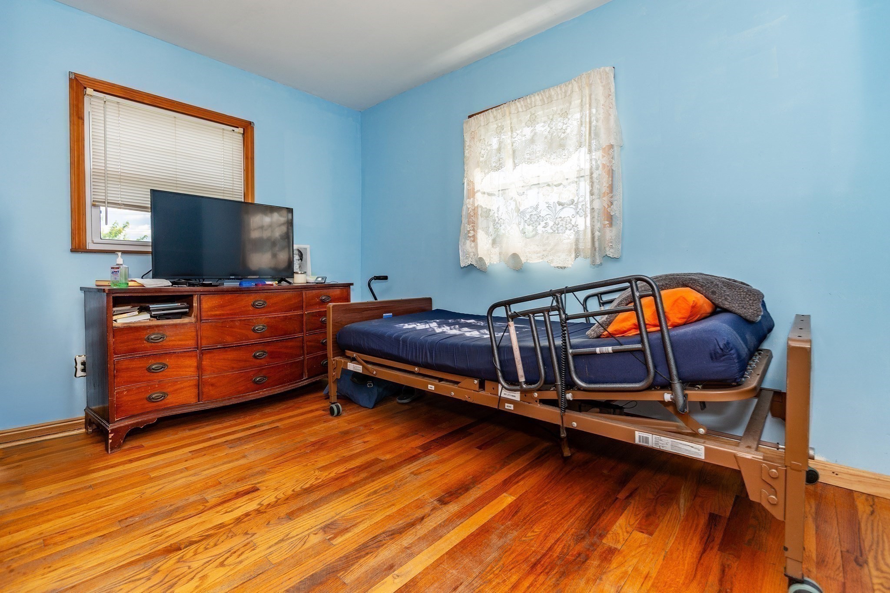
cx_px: 445
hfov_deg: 96.7
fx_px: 395
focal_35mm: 16
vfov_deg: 73.7
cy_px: 296
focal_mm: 16
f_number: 6.3
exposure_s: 1/50
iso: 100
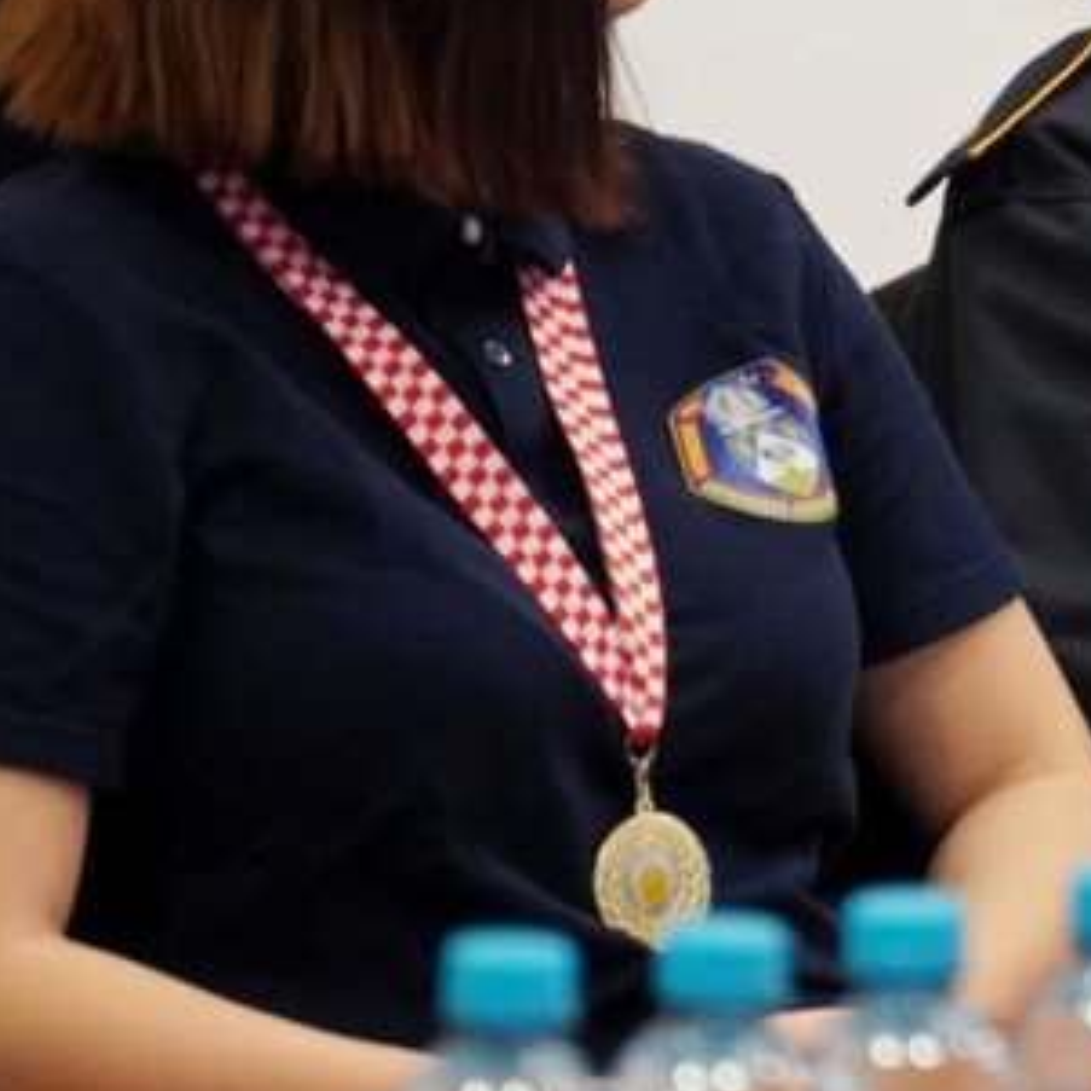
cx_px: 1548
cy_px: -63
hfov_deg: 5.3
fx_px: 11605
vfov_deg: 5.4
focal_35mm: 325
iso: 1000
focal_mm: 75
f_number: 2.8
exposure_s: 1/60
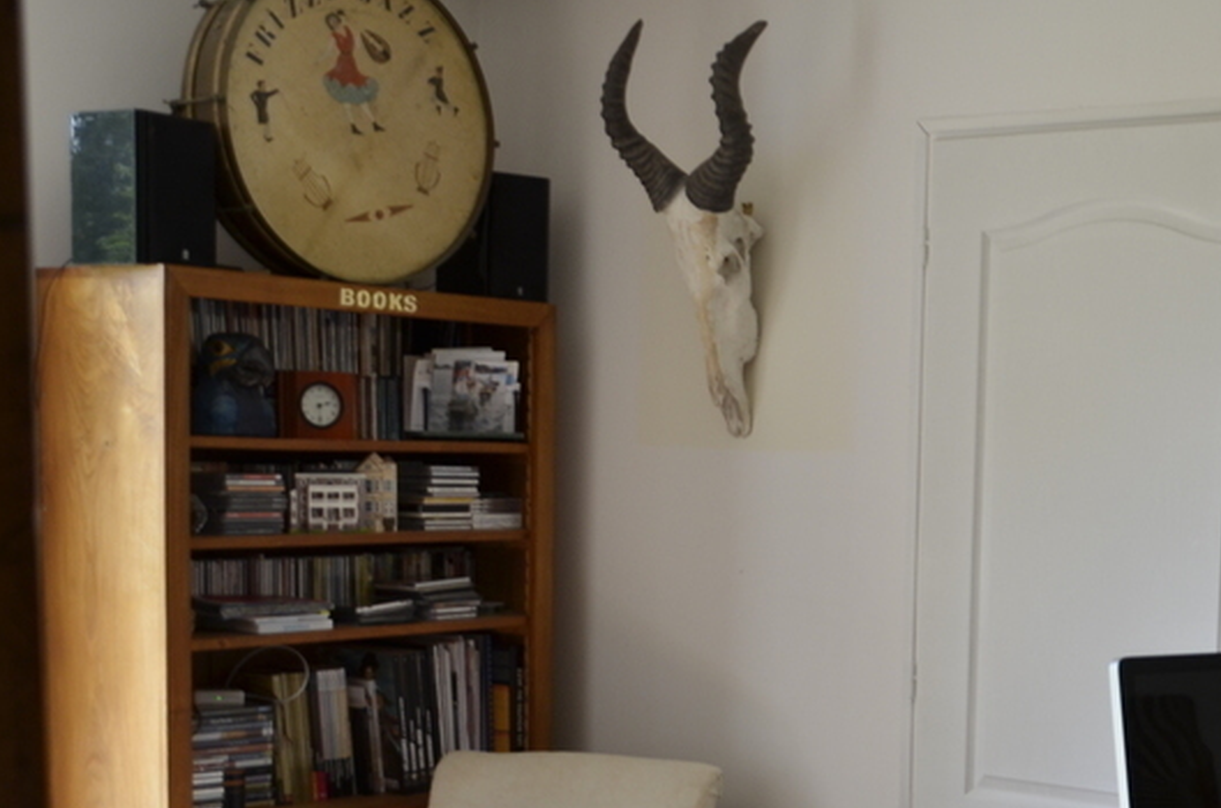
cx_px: 1117
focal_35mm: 61
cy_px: 669
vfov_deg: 21.8
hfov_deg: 31.3
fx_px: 2063
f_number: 3.8
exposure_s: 1/125
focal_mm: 21
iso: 250
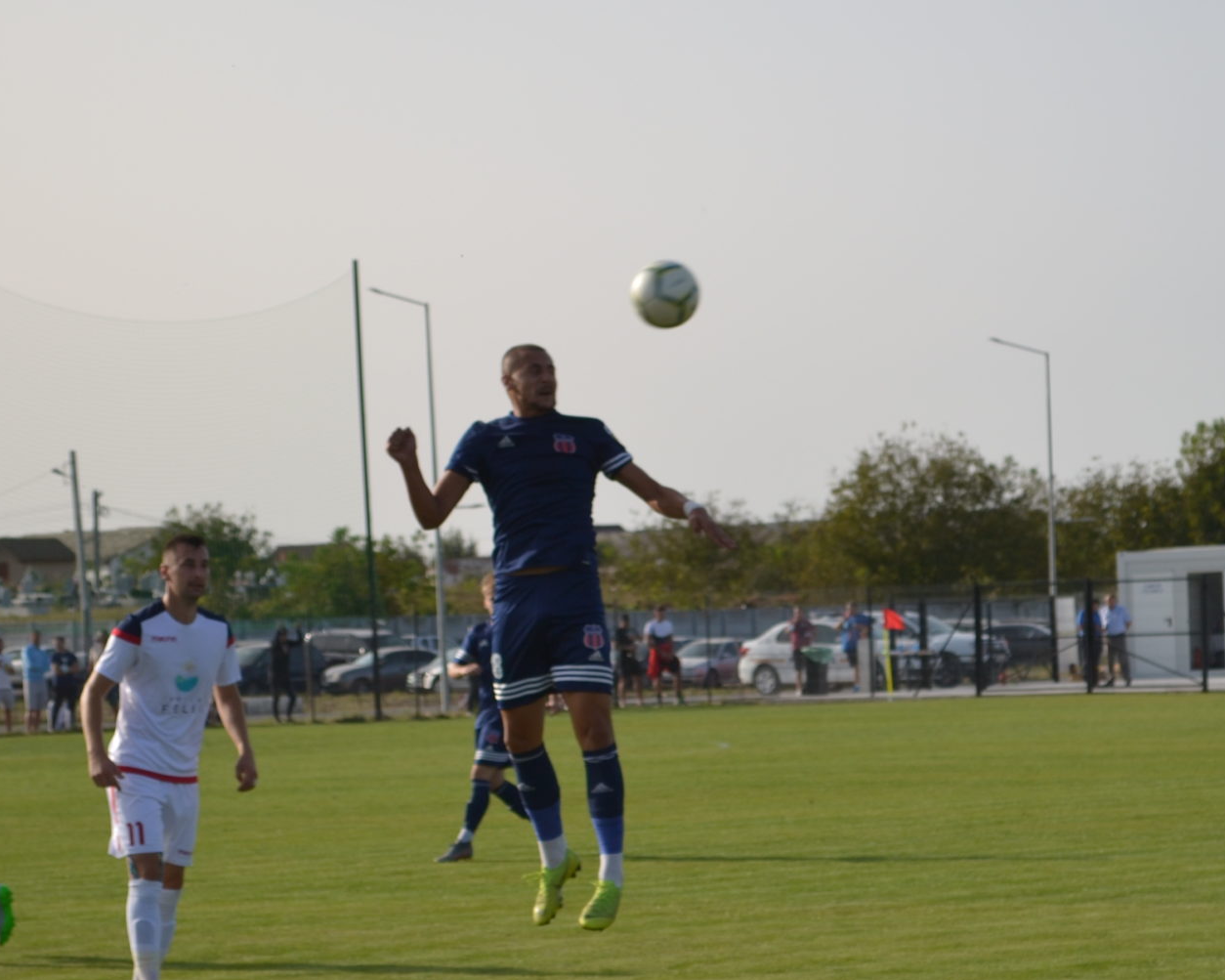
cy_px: 568
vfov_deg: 11.2
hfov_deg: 14.0
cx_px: 724
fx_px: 5003
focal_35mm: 138
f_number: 5.6
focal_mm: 48
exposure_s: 1/500
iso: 100
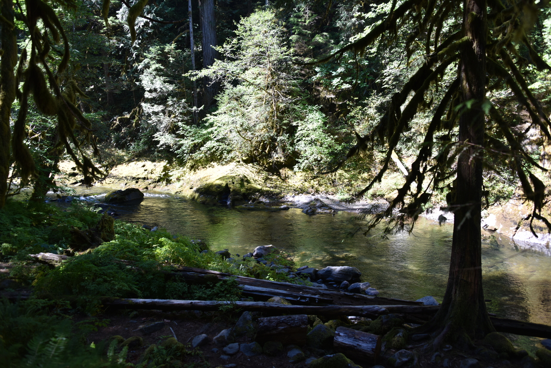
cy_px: 184
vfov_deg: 46.4
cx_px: 276
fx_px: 429
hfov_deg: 65.5
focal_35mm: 28
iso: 100
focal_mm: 28
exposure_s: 1/100
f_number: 5
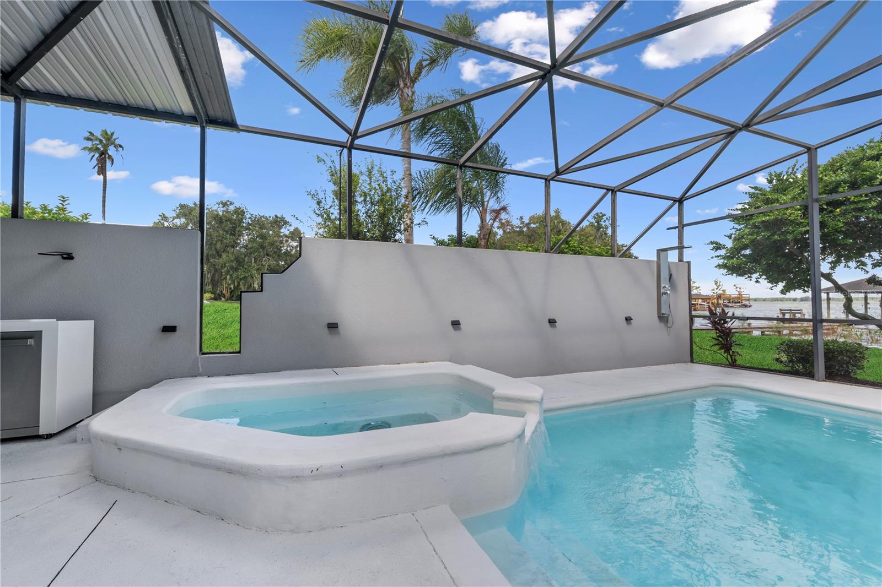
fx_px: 367
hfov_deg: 100.4
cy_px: 294
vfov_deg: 77.3
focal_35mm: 15
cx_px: 441
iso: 100
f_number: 9
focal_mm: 10
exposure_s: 1/100
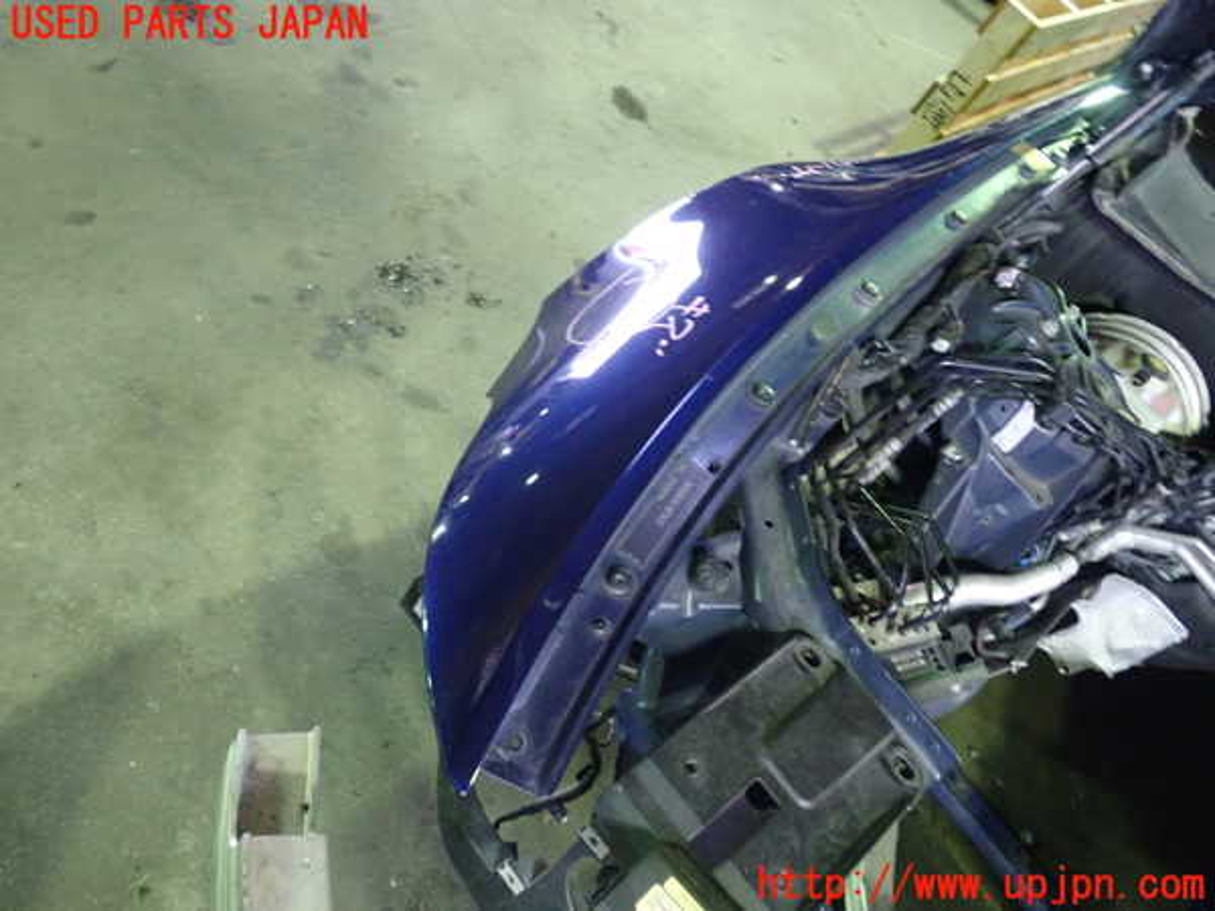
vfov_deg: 46.8
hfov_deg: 60.0
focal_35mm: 30
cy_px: 456
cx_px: 608
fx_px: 1053
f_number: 2.3
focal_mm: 5.5
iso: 1000
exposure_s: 1/30
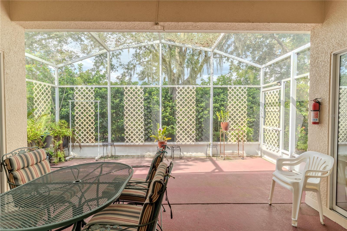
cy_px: 116
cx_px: 174
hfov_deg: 93.3
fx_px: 164
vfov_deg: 70.4
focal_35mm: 17
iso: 100
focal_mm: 17
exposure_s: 1/40
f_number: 8
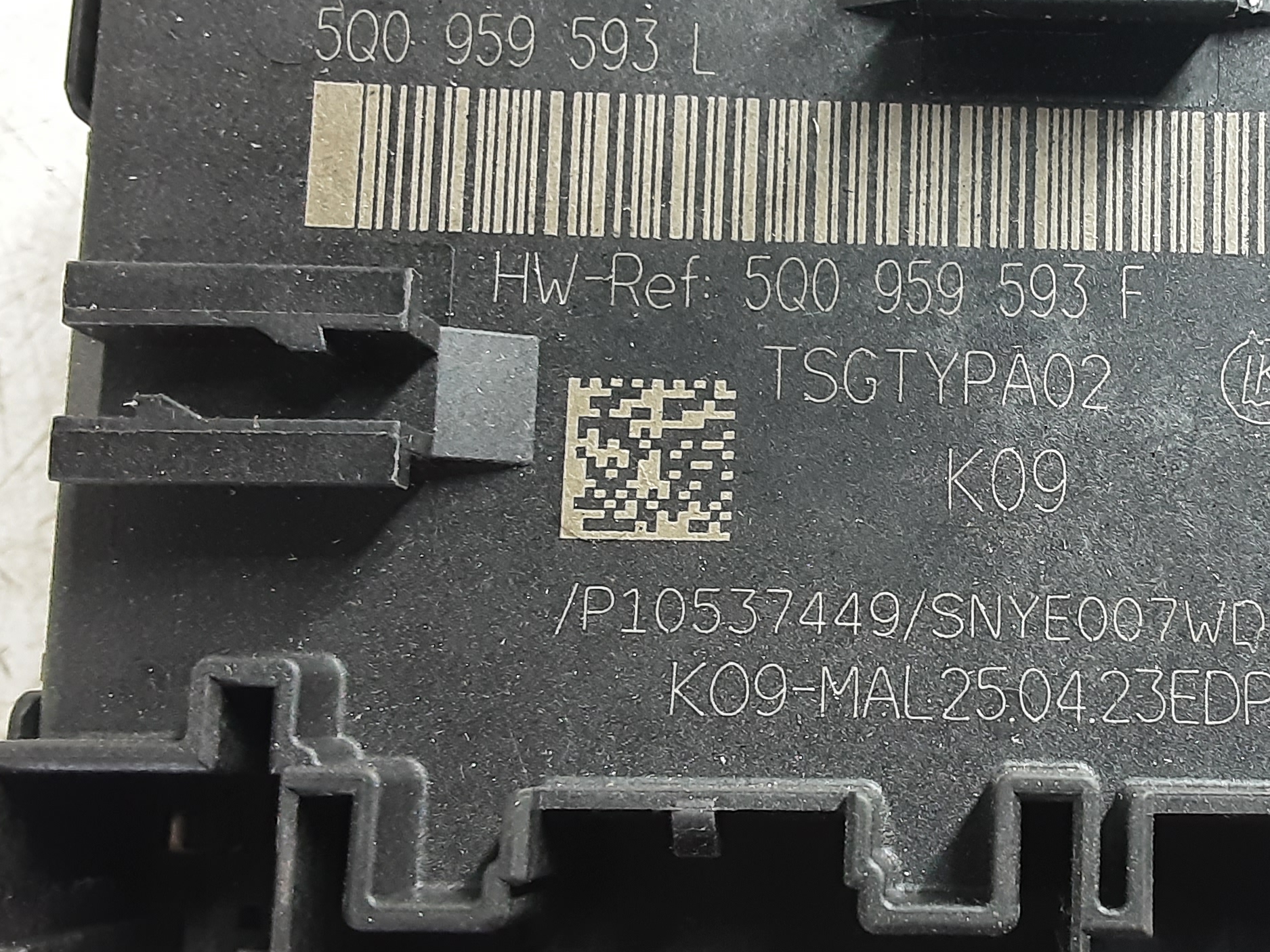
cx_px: 1035
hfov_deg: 38.7
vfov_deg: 30.9
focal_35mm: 47
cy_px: 475
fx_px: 1724
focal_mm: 2.91
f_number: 1.9
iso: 200
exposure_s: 1/25
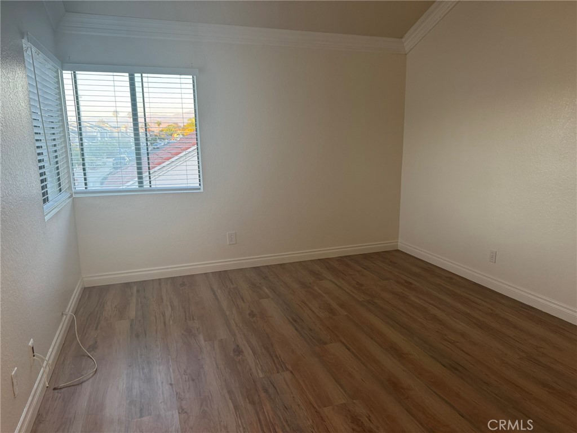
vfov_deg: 56.8
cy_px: 216
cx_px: 288
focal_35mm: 24
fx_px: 400
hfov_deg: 71.6
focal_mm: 6.76
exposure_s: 1/60
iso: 160
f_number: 1.78
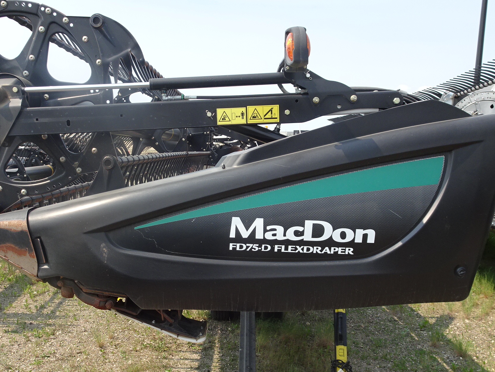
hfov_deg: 50.0
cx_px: 214
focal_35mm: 37
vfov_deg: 38.4
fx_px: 529
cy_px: 230
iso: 80
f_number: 3.5
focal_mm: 4.1
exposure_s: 1/500
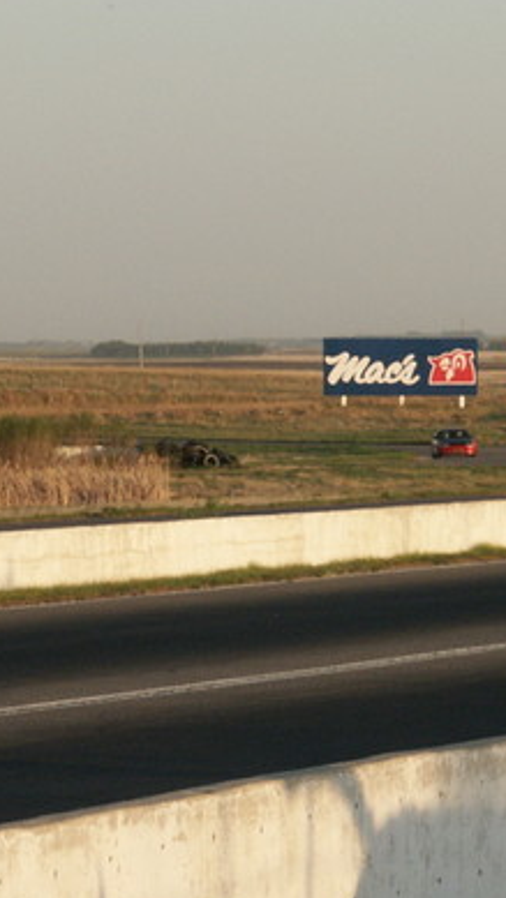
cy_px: 476
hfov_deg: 3.5
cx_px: 358
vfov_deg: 6.2
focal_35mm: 347
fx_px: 8271
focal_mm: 39.24
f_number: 8
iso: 100
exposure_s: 1/125
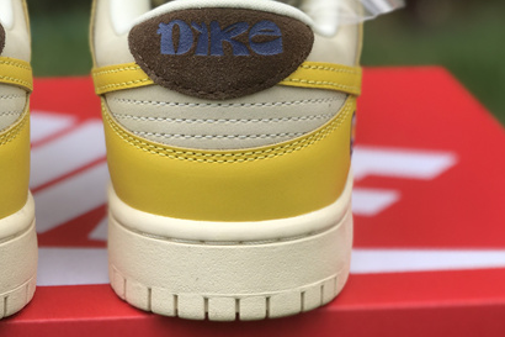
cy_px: 69
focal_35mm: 107
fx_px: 1500
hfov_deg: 18.9
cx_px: 80
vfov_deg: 12.7
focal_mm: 6.6
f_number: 2.8
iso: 20
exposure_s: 1/515
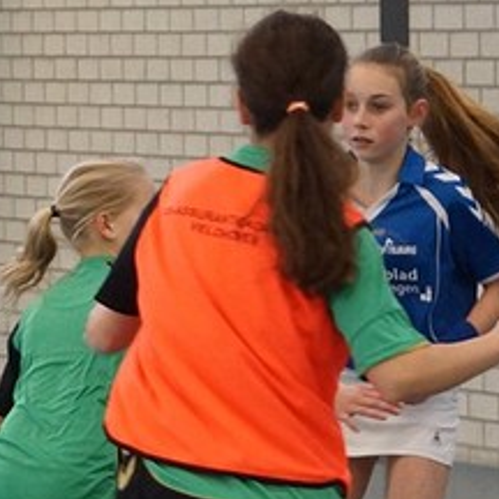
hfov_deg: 5.6
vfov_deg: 5.8
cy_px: 359
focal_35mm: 302
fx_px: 4925
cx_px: -601
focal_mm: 50
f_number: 3.2
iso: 800
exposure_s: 1/200
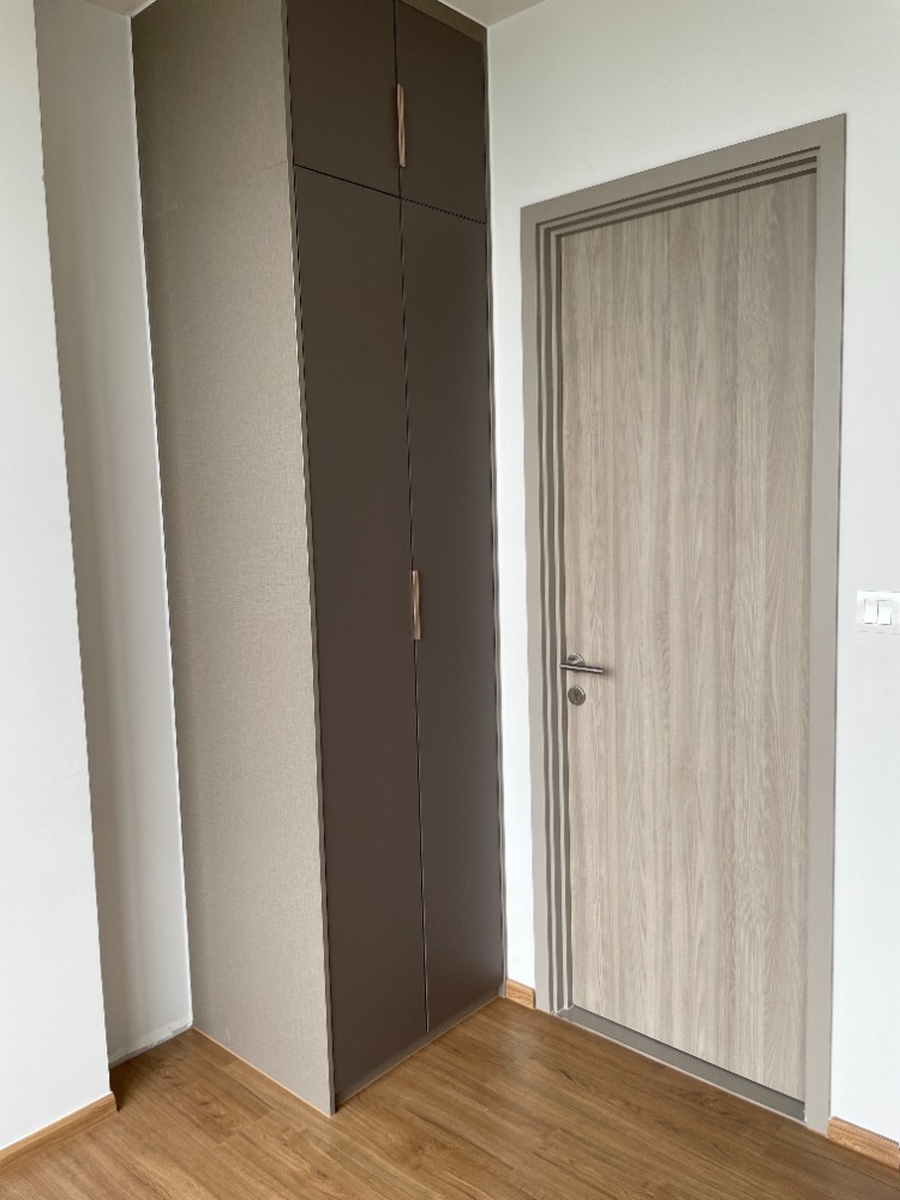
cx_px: 450
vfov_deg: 67.3
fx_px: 901
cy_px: 600
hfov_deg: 53.1
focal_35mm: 26
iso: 32
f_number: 1.6
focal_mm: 4.2
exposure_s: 1/147
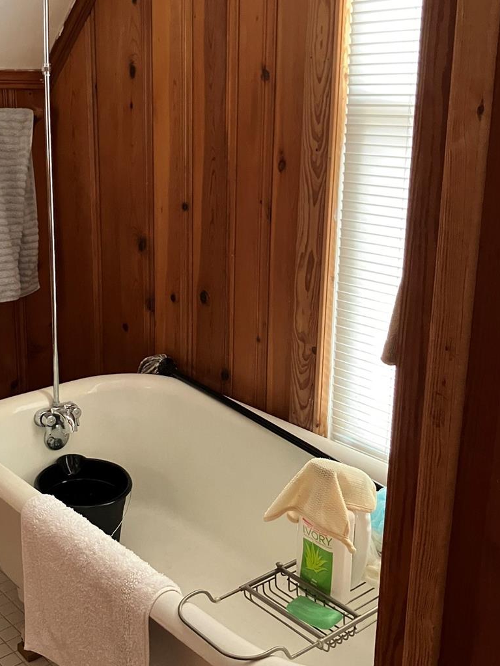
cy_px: 312
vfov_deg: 44.8
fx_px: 809
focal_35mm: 42
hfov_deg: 34.1
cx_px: 173
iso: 400
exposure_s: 1/30
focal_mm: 3.99
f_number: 1.8
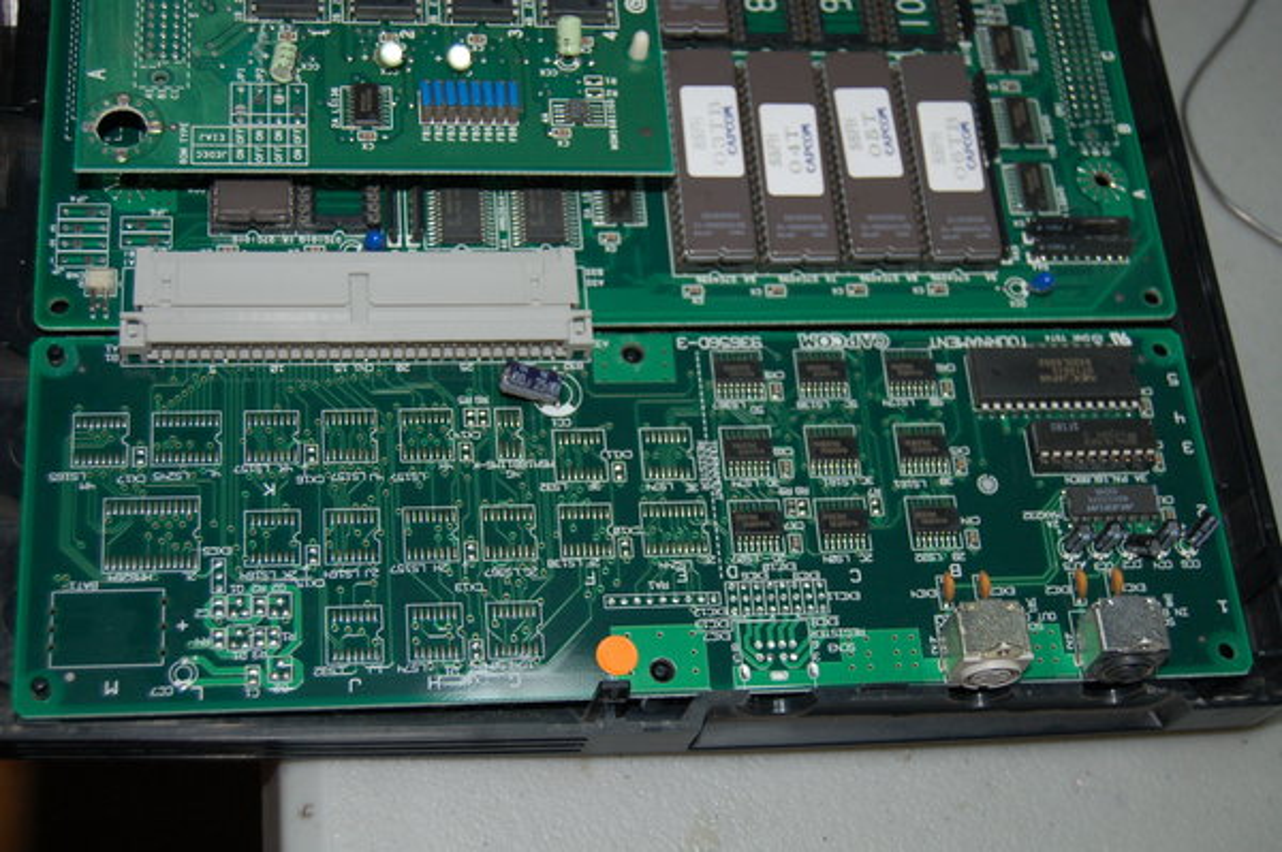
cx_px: 641
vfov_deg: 23.7
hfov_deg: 35.1
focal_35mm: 57
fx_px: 2028
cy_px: 426
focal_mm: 38
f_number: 5
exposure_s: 1/60
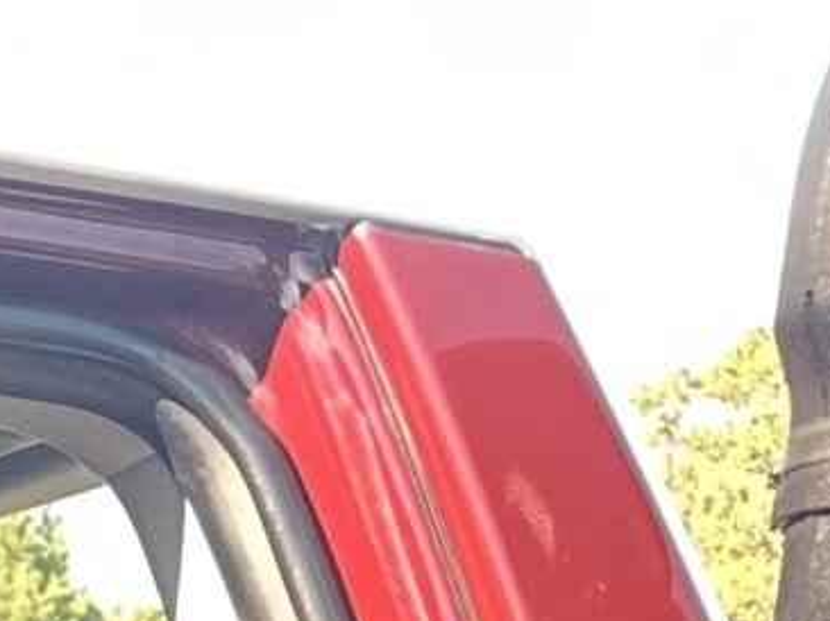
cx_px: -1875
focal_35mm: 168
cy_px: 1958
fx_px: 4026
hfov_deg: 8.9
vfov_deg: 7.6
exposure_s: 1/121
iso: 80
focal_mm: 6.86
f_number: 1.78
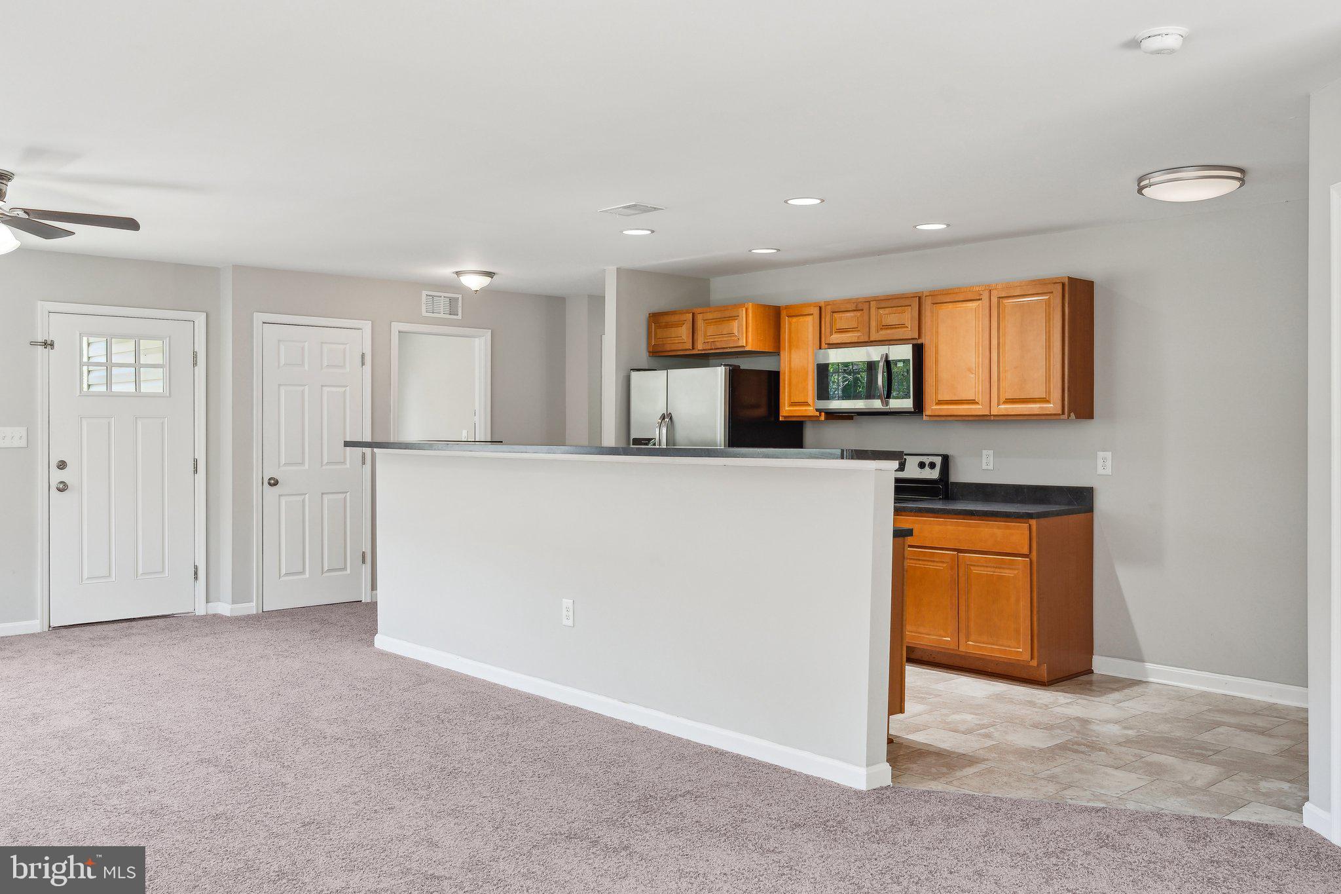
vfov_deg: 43.6
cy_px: 447
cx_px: 670
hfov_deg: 61.9
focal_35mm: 30
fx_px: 1117
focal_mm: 30
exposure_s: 1/10
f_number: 6.3
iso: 125
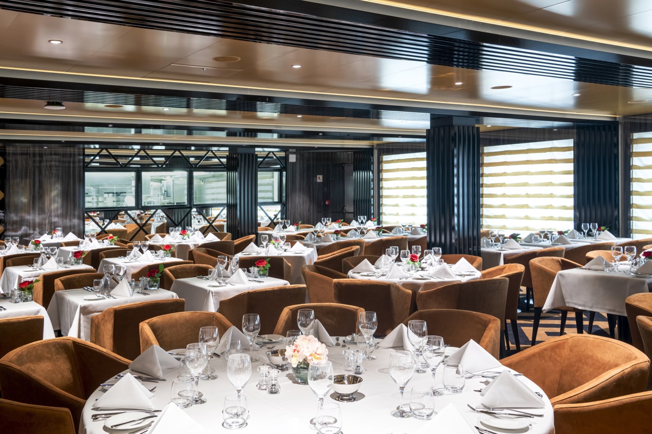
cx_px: 326
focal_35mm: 36
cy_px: 217
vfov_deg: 36.9
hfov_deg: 53.1
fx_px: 652
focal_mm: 36
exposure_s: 1/2
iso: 200
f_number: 11
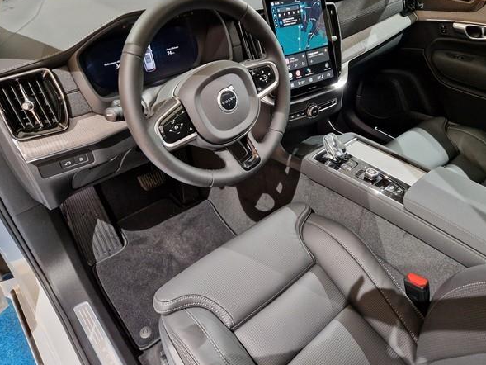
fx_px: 351
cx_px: 259
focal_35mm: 25
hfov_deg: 69.3
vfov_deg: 54.9
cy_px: 173
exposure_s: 1/50
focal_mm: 5.4
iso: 640
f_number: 1.8
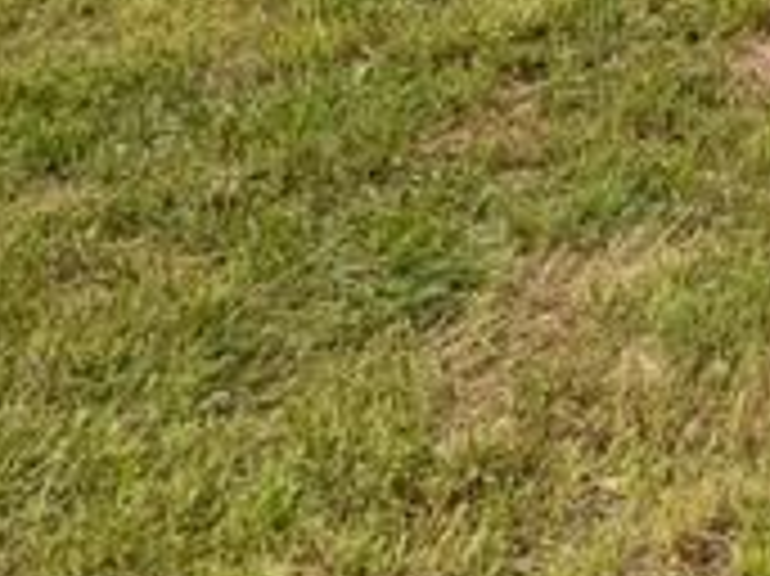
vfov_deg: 14.9
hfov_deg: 19.2
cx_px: 1268
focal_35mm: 84
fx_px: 1867
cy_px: -508
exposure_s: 1/2092
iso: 50
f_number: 2.2
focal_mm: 1.83
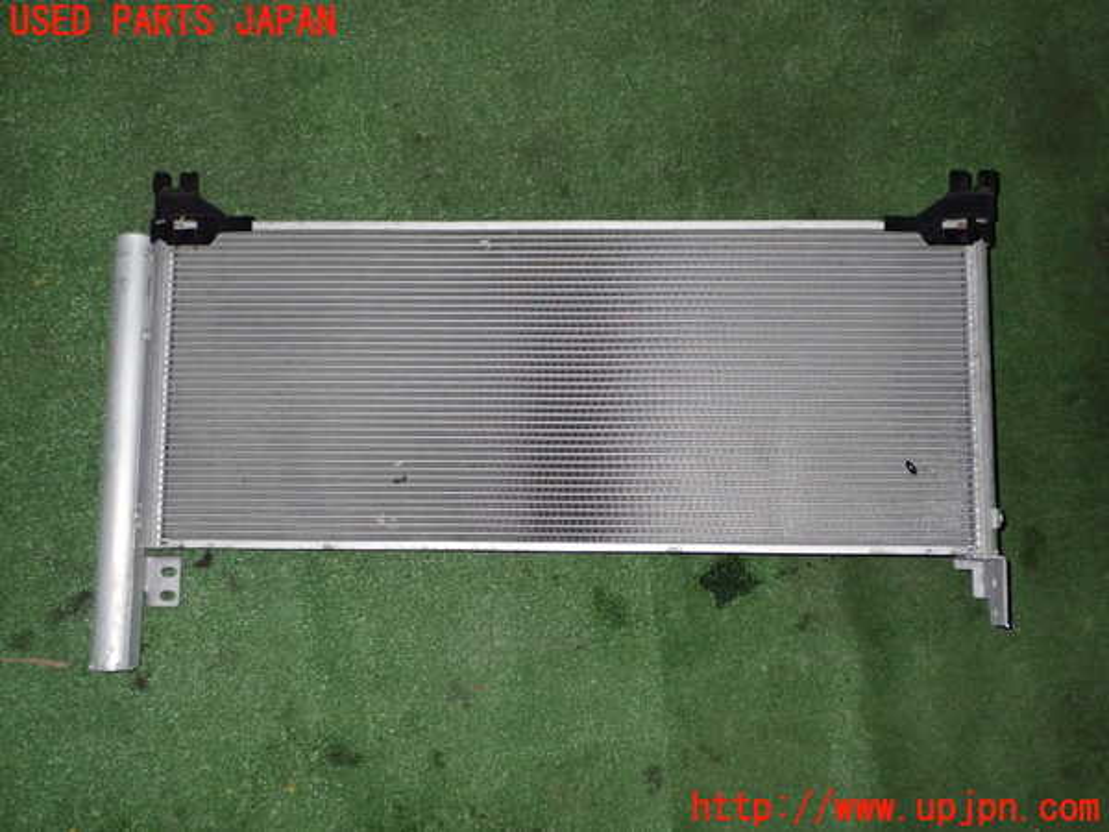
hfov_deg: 51.4
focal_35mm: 36
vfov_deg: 39.7
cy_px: 416
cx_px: 554
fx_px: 1153
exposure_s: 1/40
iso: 800
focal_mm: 6.37
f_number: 7.1
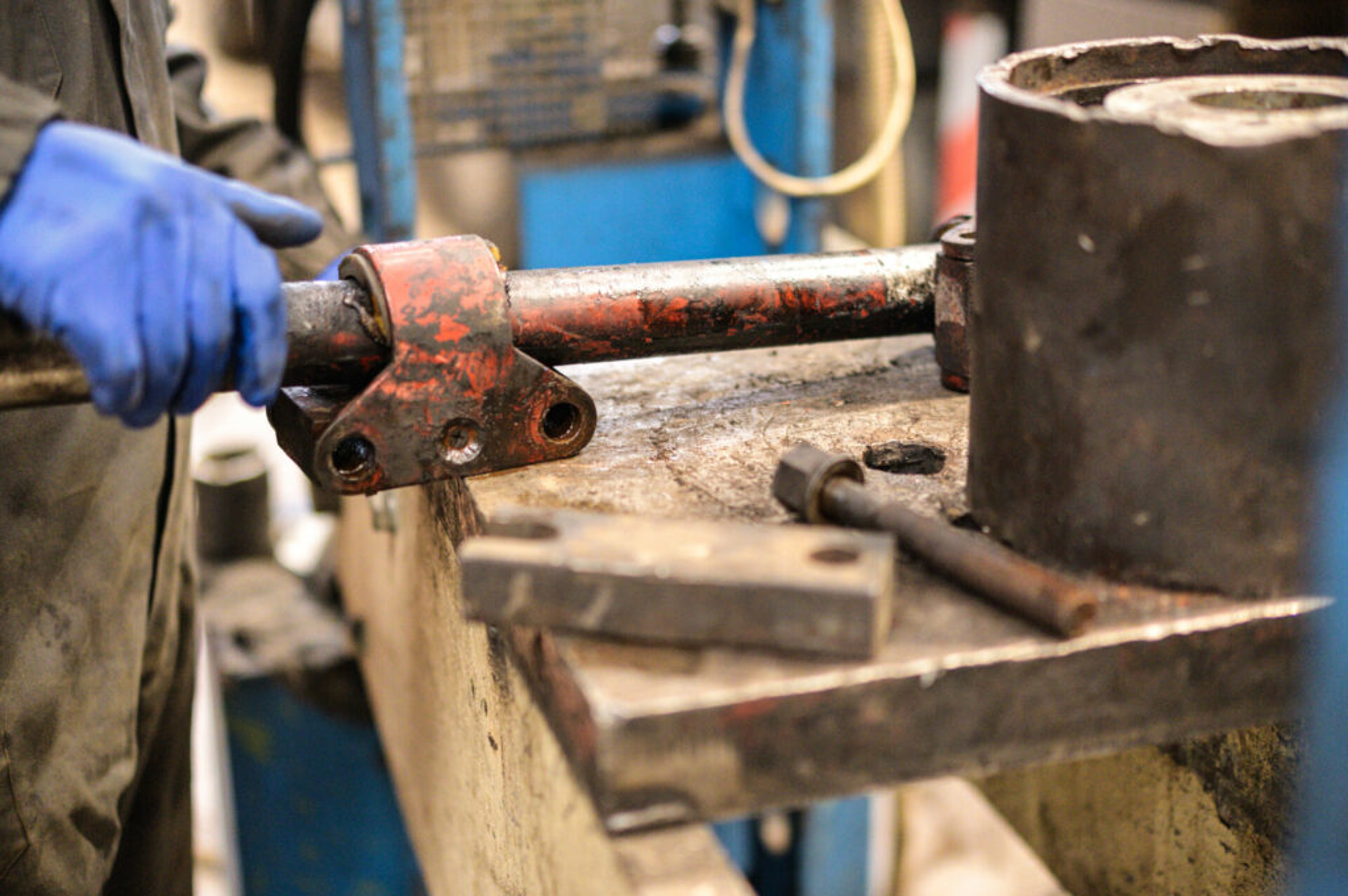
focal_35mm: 50
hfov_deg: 39.6
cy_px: 448
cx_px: 674
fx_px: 1871
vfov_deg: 26.9
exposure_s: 1/160
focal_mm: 50
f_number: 1.8
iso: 1400
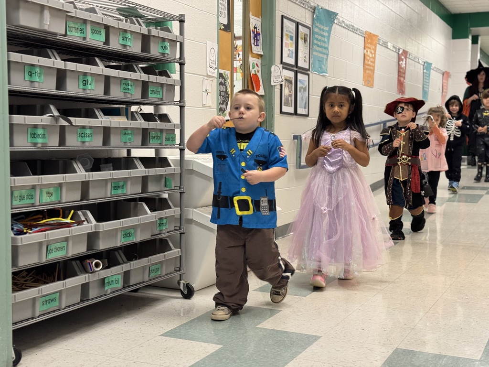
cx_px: 244
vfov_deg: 30.3
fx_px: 678
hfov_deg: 39.7
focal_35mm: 48
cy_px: 184
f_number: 1.78
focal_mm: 6.76
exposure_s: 1/60
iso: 64
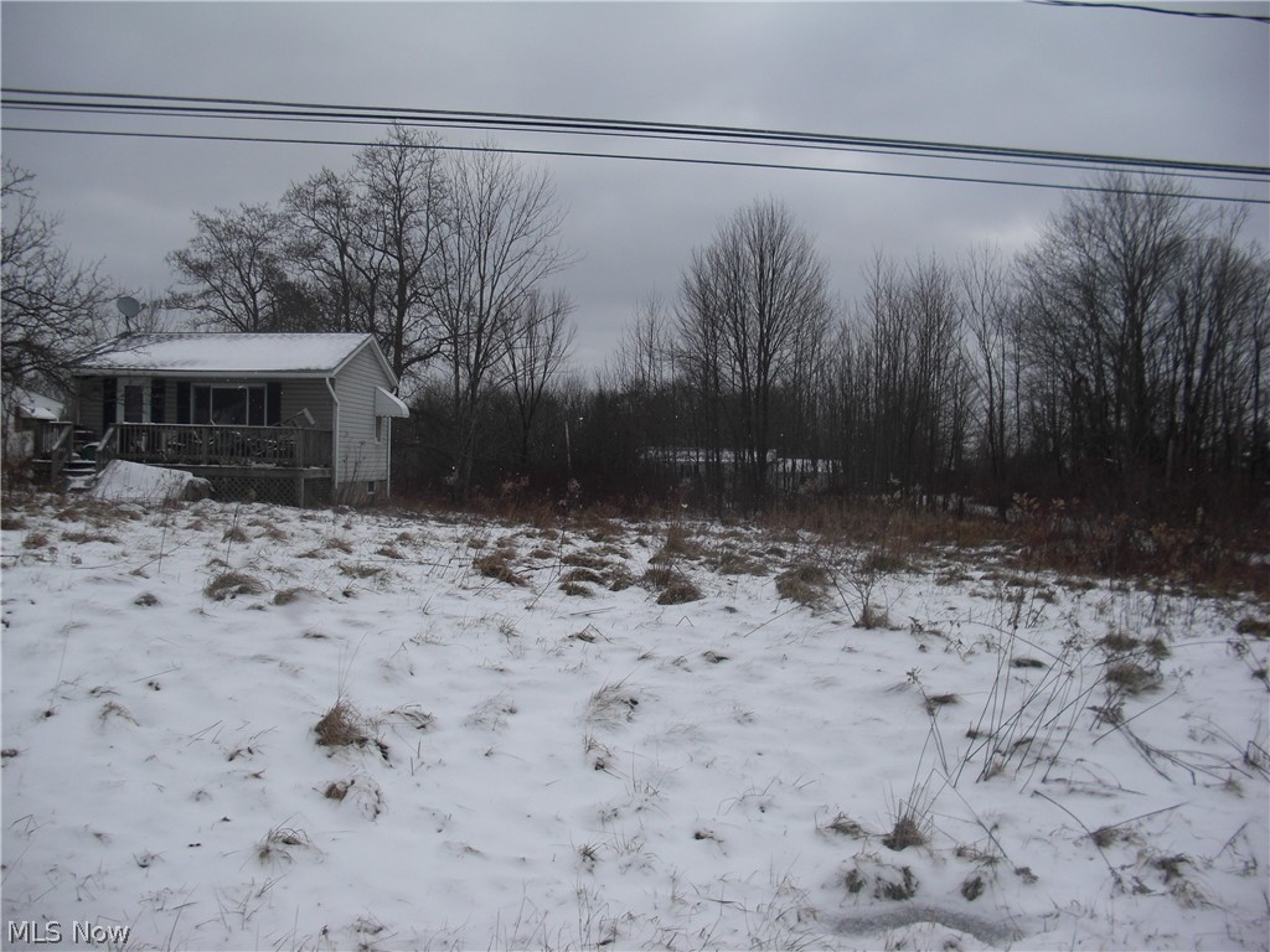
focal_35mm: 36
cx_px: 635
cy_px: 476
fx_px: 1321
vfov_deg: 39.7
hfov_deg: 51.4
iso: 50
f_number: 2.8
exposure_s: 1/1000
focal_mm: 6.3
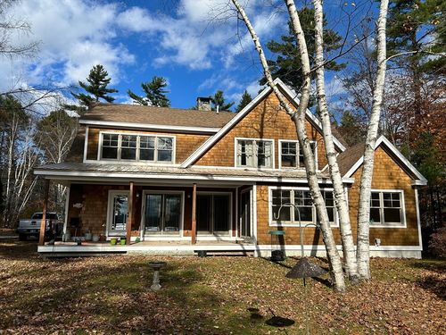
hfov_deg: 67.3
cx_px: 223
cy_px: 168
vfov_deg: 53.1
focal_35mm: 26
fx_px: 335
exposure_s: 1/4444
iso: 50
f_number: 1.5
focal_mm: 5.7
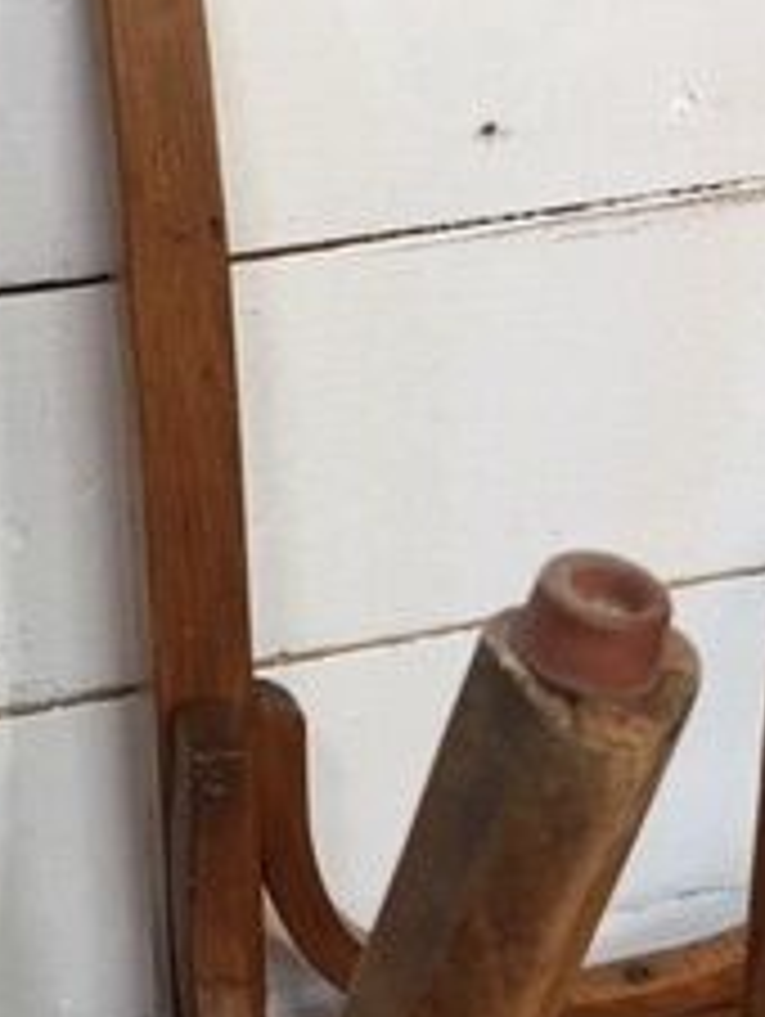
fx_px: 2412
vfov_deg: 23.0
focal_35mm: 82
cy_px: 963
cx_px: 288
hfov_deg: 18.0
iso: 50
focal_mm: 4.15
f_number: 2.2
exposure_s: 1/17
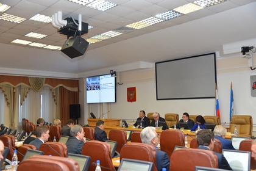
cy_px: 86
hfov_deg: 50.7
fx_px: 270
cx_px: 128
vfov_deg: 35.1
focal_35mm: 38
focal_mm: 38
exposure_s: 1/60
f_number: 4
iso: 320
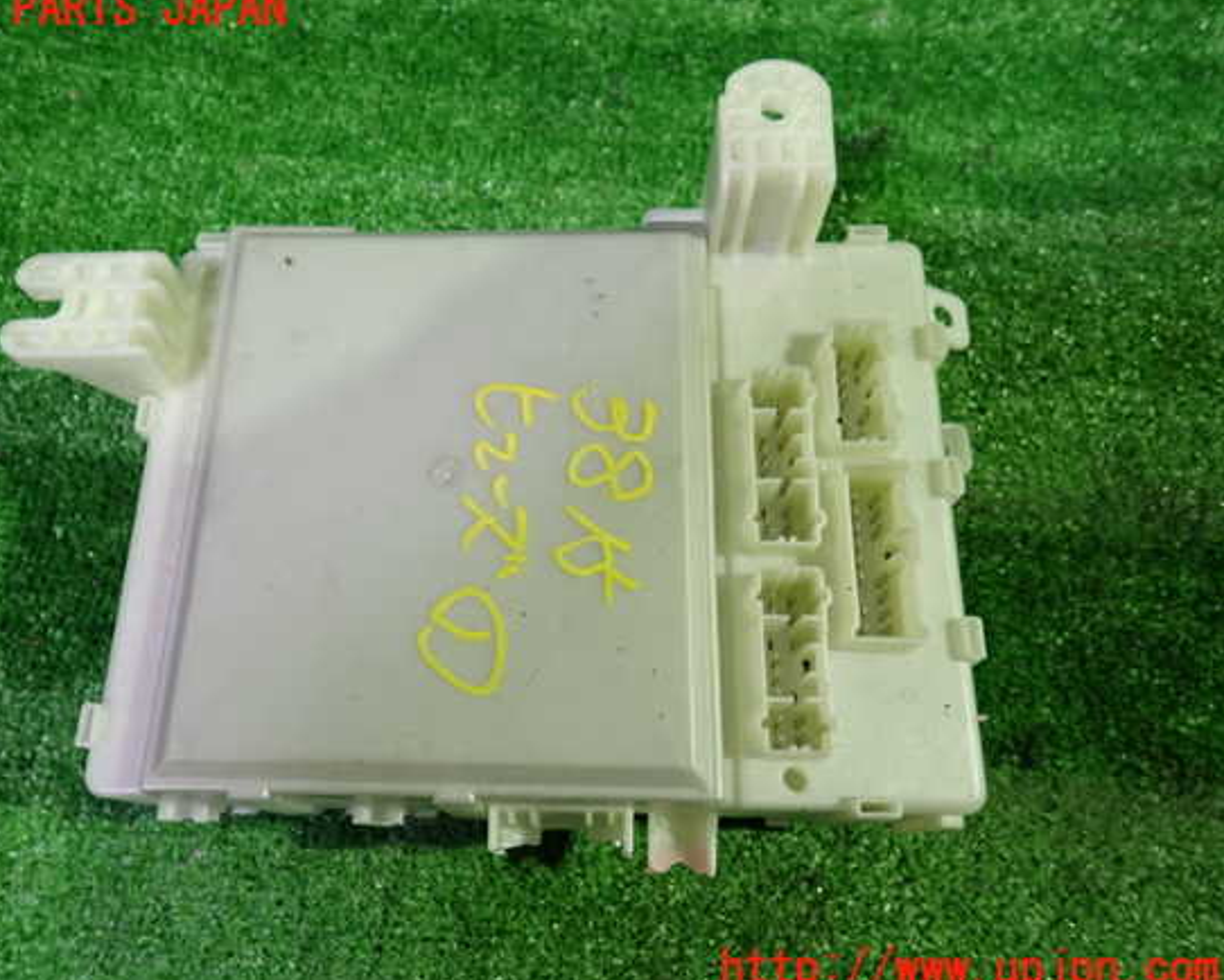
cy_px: 490
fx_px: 978
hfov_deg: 63.9
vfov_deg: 53.2
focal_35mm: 27
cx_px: 553
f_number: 2
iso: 250
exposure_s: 1/30
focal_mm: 4.5
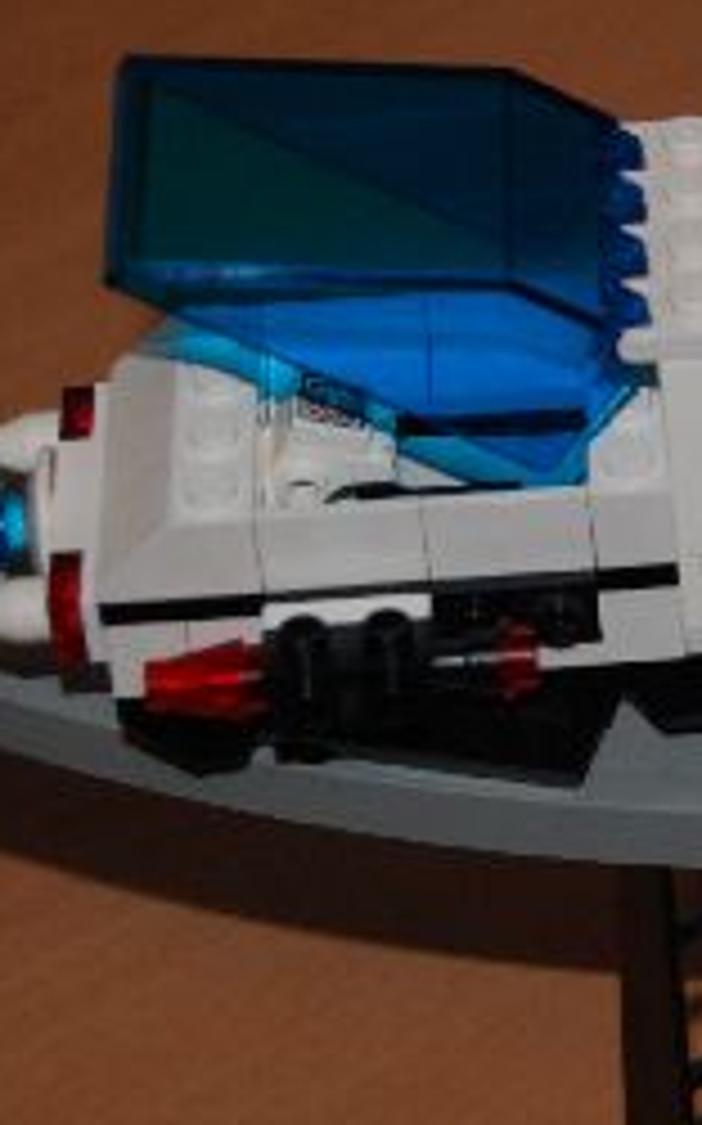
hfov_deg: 6.4
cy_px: 371
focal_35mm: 202
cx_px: 1084
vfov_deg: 10.4
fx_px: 6197
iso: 400
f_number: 5.6
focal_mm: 55
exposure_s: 1/60
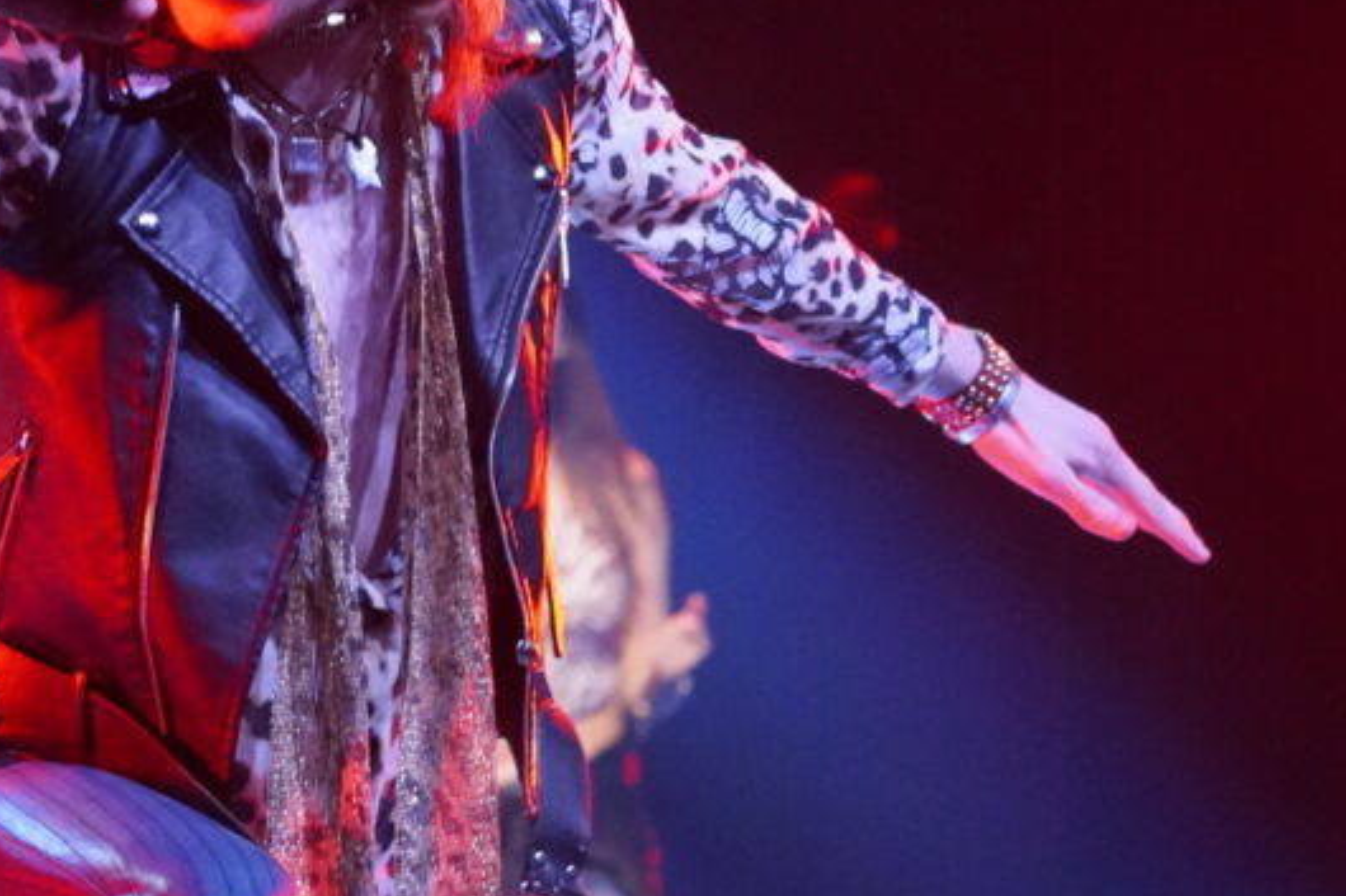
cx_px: 102
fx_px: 8148
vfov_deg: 6.3
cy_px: 146
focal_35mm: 218
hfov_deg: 9.4
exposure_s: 1/60
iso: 6400
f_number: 4.5
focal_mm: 70
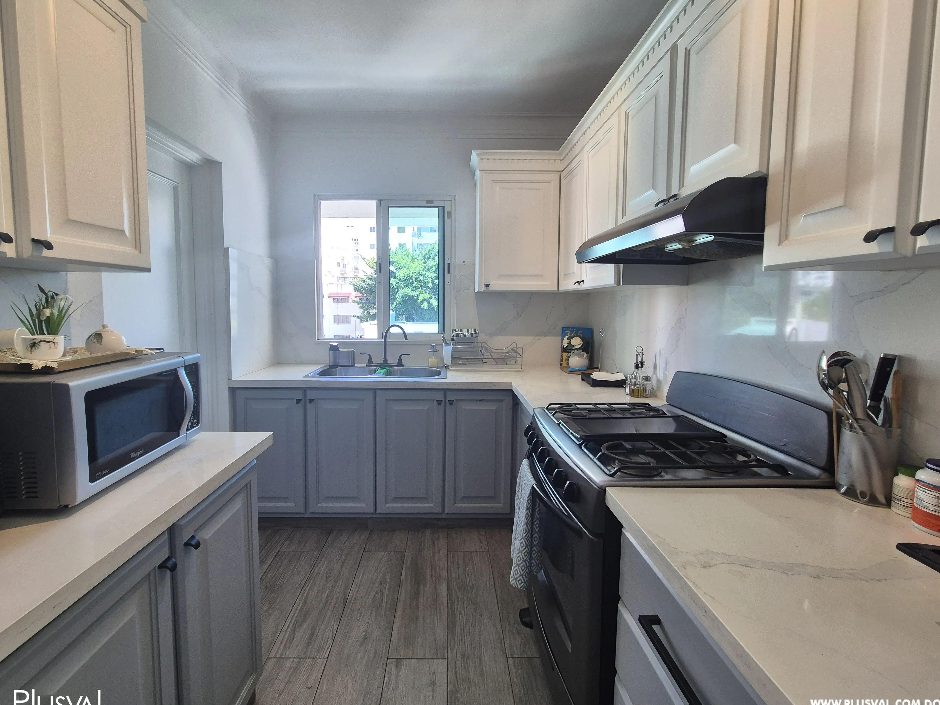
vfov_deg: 85.6
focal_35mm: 14
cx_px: 450
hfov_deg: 102.0
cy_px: 340
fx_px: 380
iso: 64
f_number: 2.2
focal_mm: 2.2
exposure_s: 1/60
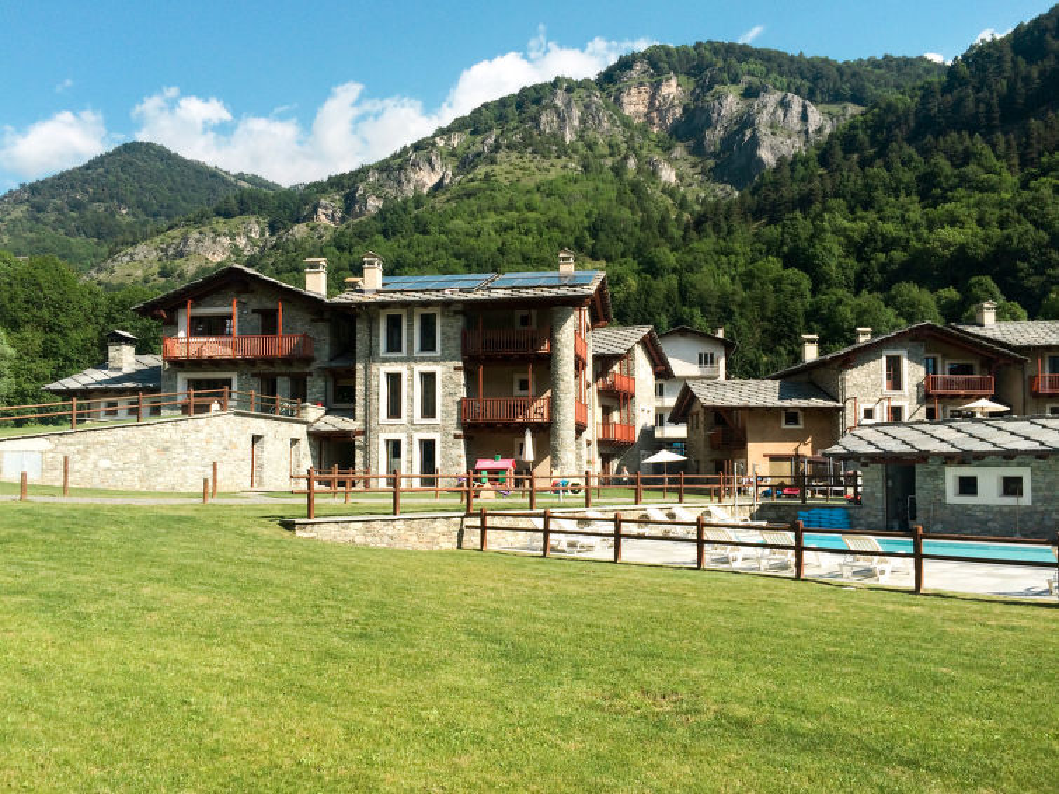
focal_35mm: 29
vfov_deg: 48.2
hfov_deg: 61.7
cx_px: 530
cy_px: 397
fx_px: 887
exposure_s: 1/2415
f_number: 2.2
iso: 32
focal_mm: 4.15
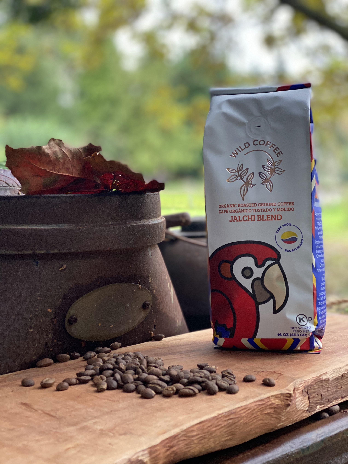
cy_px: 232
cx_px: 174
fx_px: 697
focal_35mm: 52
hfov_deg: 28.0
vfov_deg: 36.8
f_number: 2
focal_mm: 6
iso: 125
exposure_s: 1/122
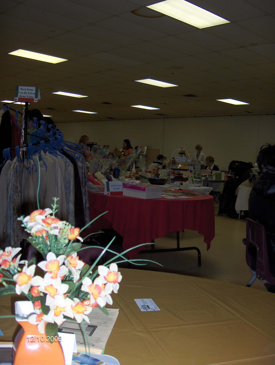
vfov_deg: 47.8
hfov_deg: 36.9
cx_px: 138
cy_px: 182
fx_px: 412
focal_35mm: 39
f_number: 2.8
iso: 100
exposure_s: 1/60
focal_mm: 8
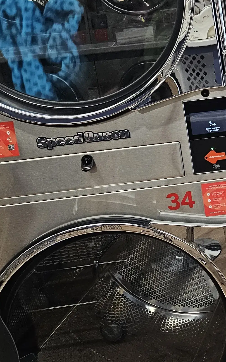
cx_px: 423
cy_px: 48
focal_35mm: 61
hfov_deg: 17.0
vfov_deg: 32.1
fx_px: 601
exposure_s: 1/120
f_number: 1.7
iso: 320
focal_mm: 6.3
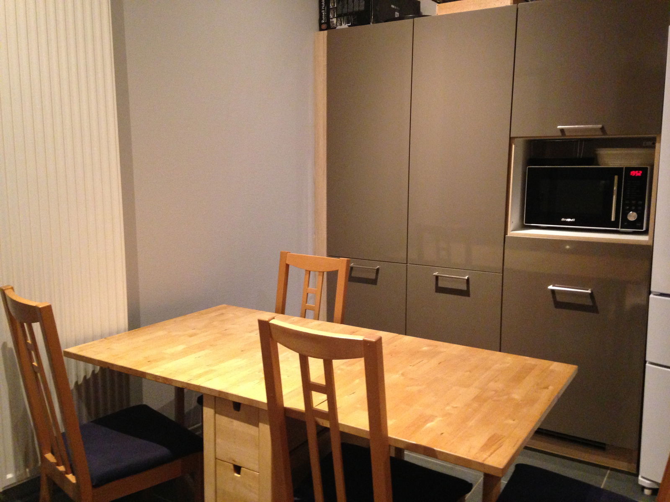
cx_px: 335
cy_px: 251
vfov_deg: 42.9
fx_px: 639
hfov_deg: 55.4
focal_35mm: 33
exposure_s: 1/15
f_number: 2.4
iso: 400
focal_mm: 4.12
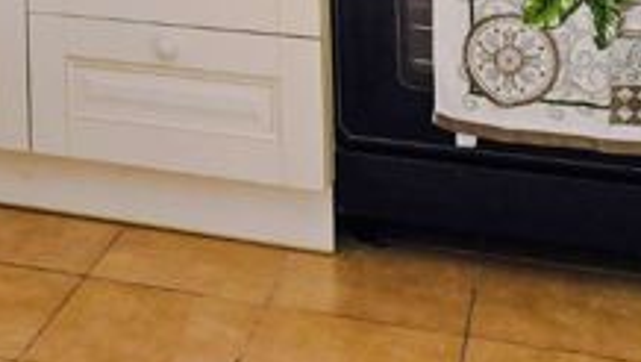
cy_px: -338
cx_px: 16
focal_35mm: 81
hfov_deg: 25.1
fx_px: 1378
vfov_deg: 13.1
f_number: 1.7
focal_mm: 6.3
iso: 200
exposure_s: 1/100
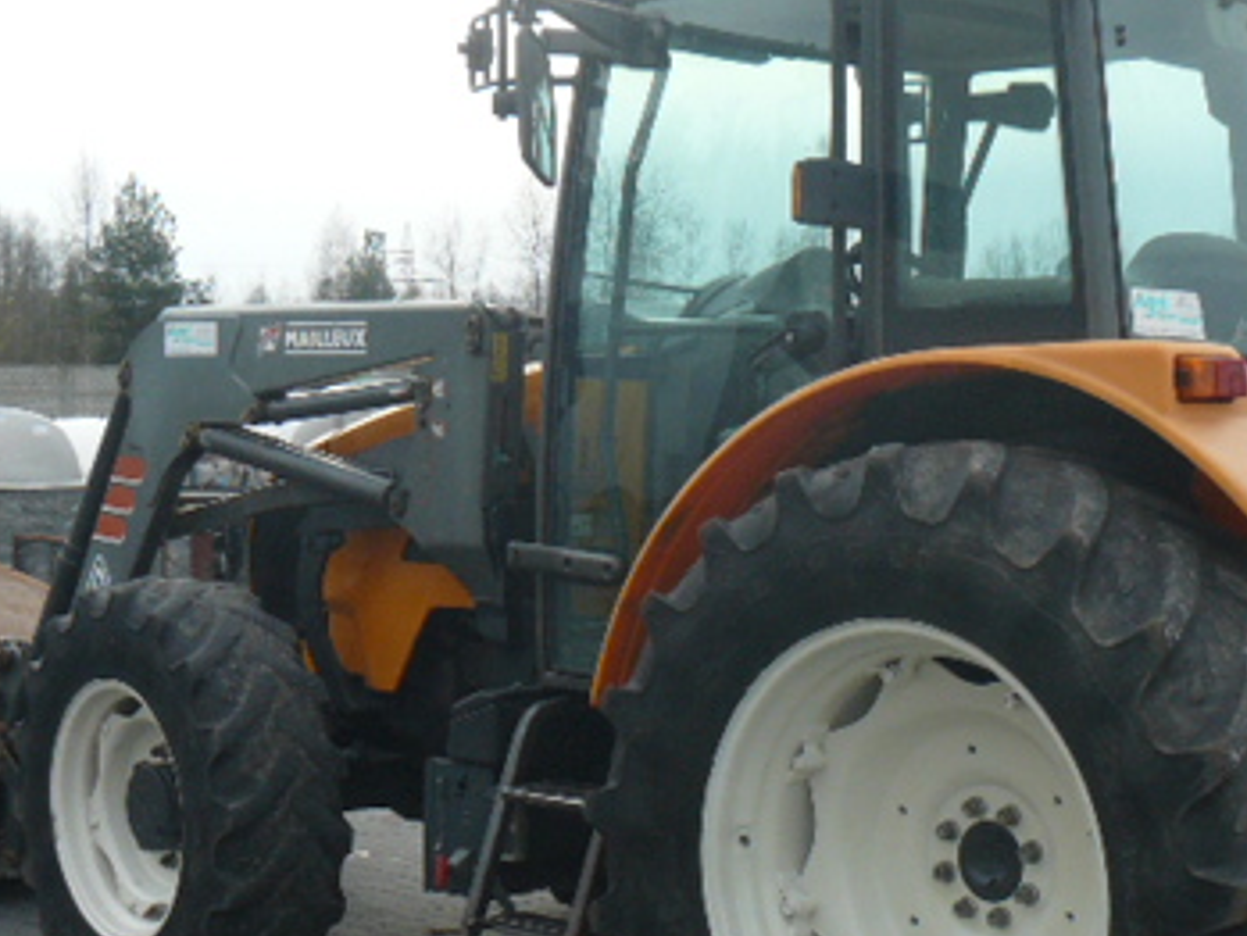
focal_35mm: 66
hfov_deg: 29.3
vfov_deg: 22.3
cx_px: 736
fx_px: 2378
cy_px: 529
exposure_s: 1/160
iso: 100
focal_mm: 6
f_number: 4
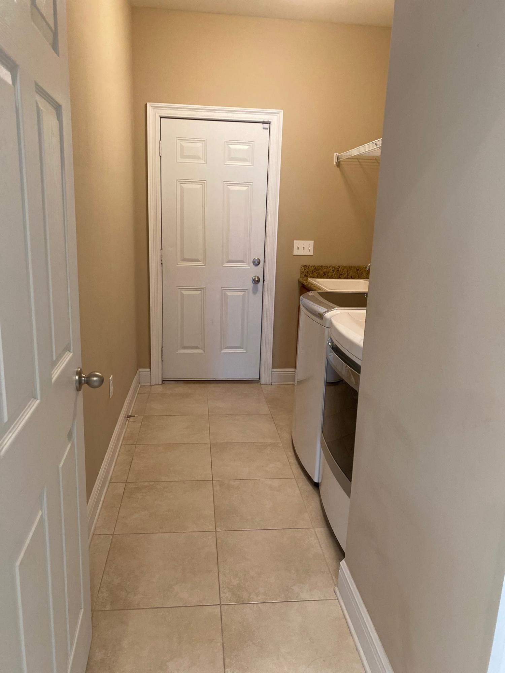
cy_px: 336
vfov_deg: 67.3
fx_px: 506
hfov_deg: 53.1
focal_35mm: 26
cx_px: 252
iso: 250
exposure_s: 1/60
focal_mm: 4.25
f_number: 1.8
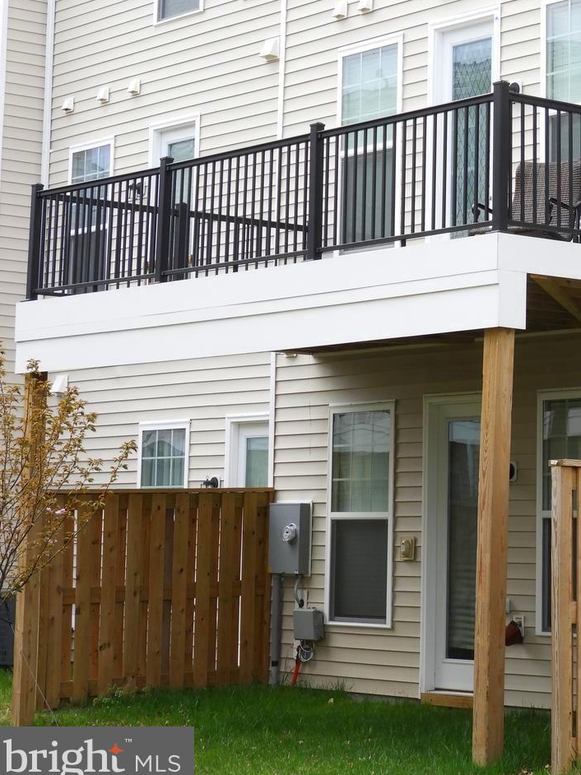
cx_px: 462
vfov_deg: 18.4
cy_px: 162
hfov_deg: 13.9
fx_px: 2373
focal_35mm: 106
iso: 100
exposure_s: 1/250
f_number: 4.2
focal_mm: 11.6
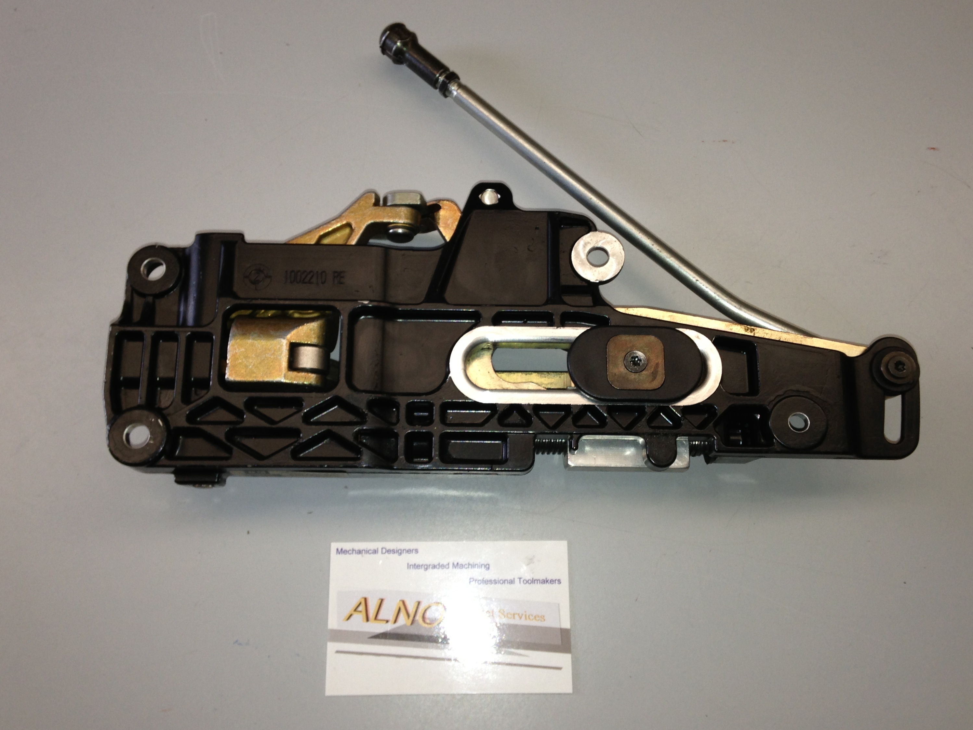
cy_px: 367
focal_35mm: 36
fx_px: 1012
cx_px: 484
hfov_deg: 51.4
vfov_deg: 39.7
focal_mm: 4.13
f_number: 2.4
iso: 50
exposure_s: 1/57
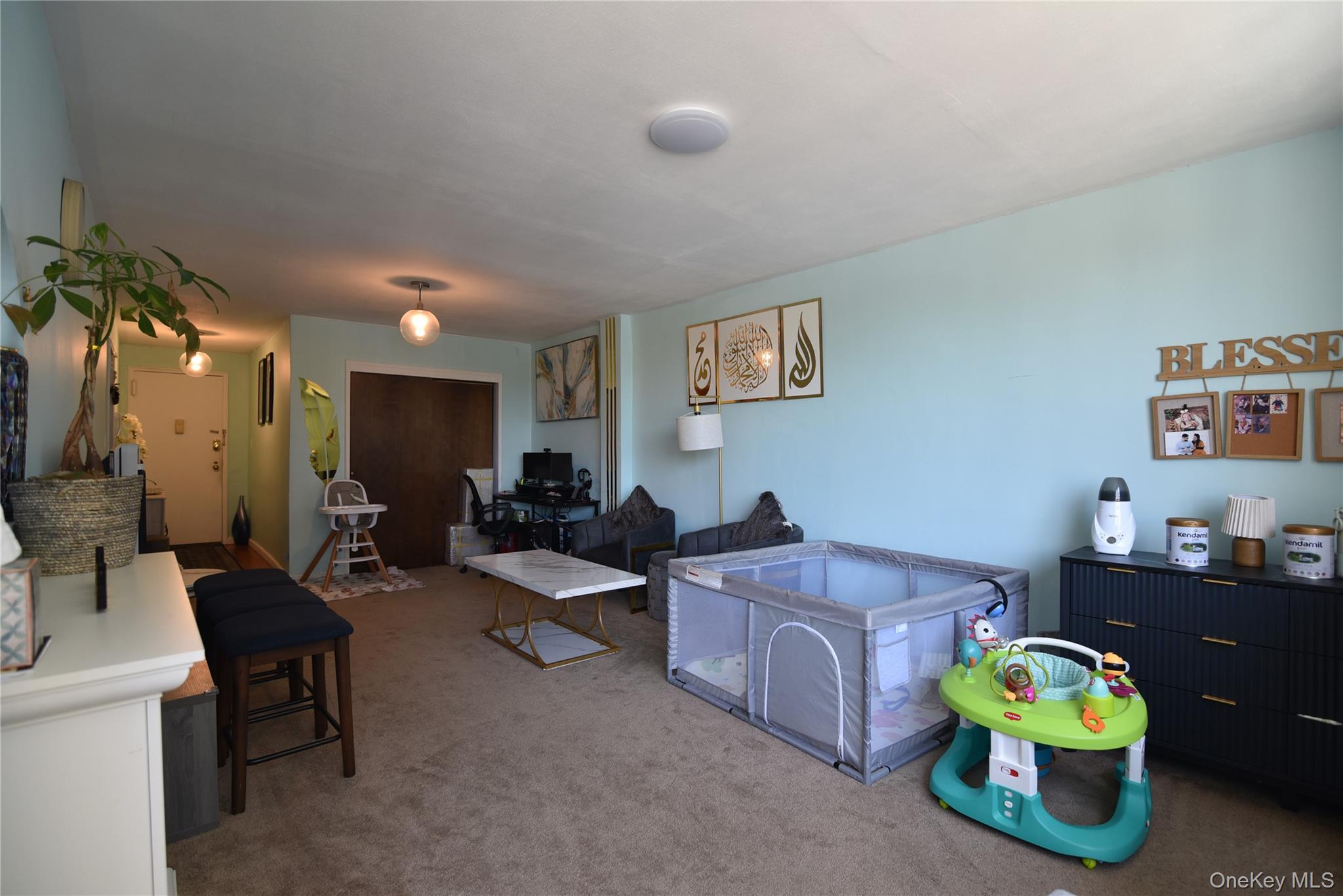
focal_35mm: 16
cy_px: 448
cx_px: 672
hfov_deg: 96.7
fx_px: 597
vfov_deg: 73.8
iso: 400
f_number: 4
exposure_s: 1/60
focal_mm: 16
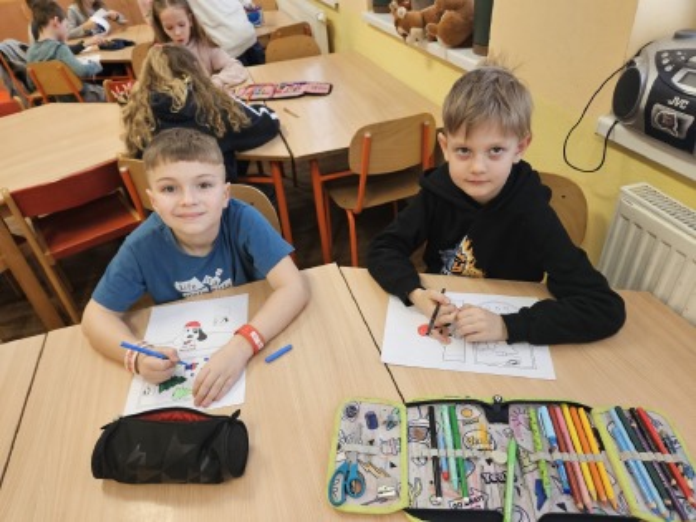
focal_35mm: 23
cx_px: 348
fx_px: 462
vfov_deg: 58.9
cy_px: 261
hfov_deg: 73.9
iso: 160
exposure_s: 1/100
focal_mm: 5.4
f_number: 1.8
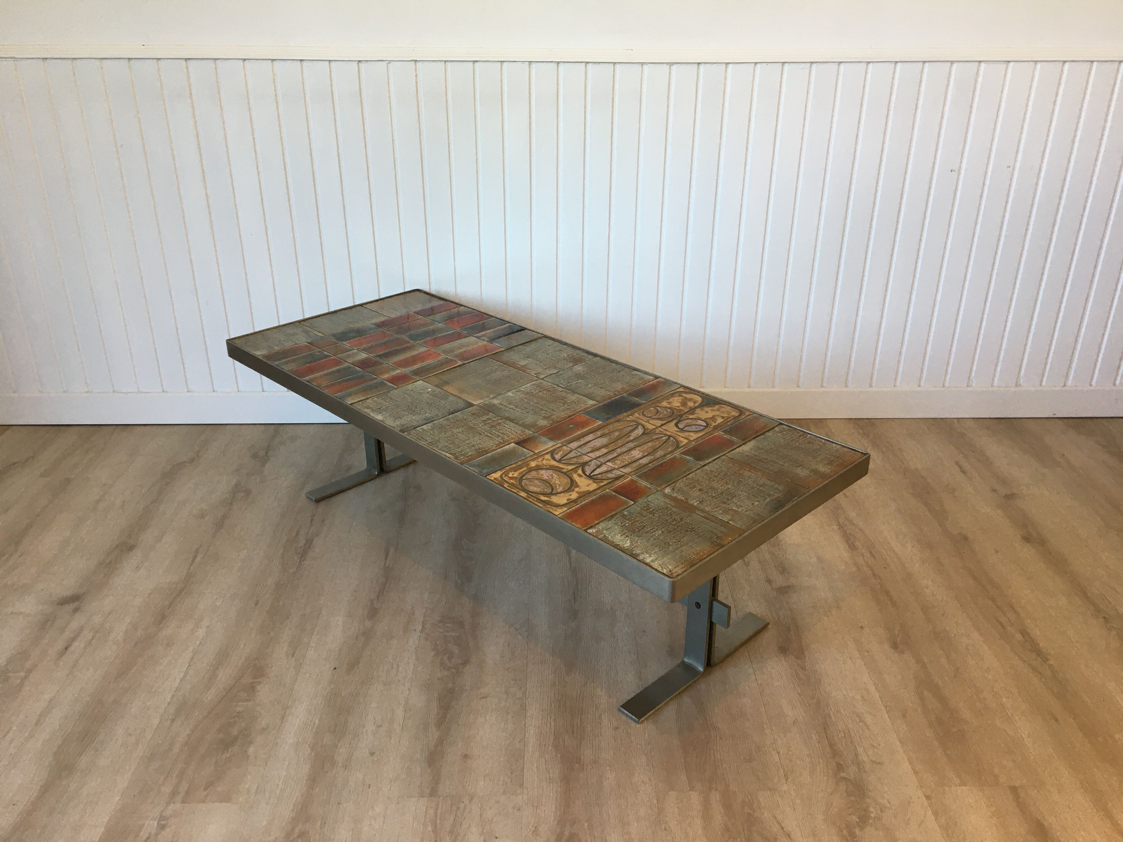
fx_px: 941
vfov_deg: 48.2
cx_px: 562
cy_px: 421
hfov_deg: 61.7
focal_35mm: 29
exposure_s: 1/33
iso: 32
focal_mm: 4.15
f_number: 2.2
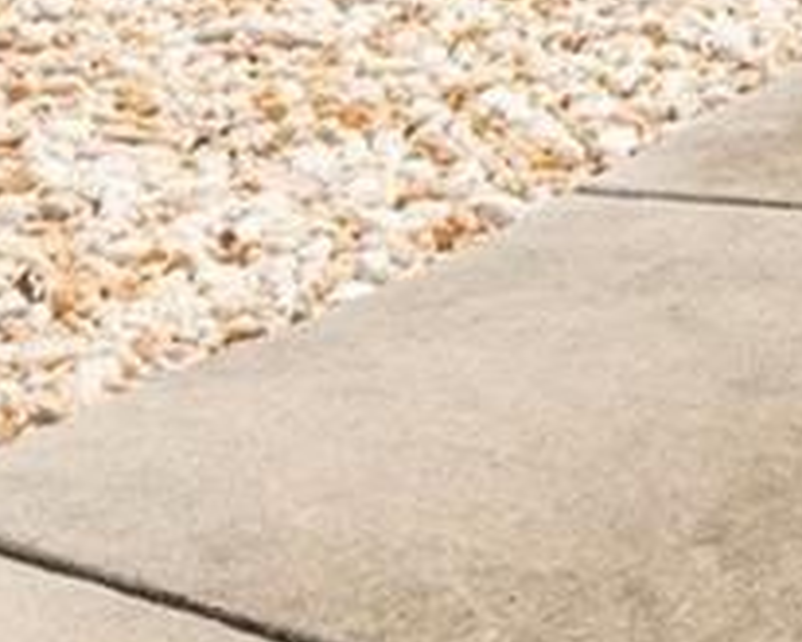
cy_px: -1195
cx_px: 2130
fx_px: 4156
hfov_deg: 9.4
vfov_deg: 7.8
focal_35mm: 175
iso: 400
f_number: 8
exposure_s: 1/400
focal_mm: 16
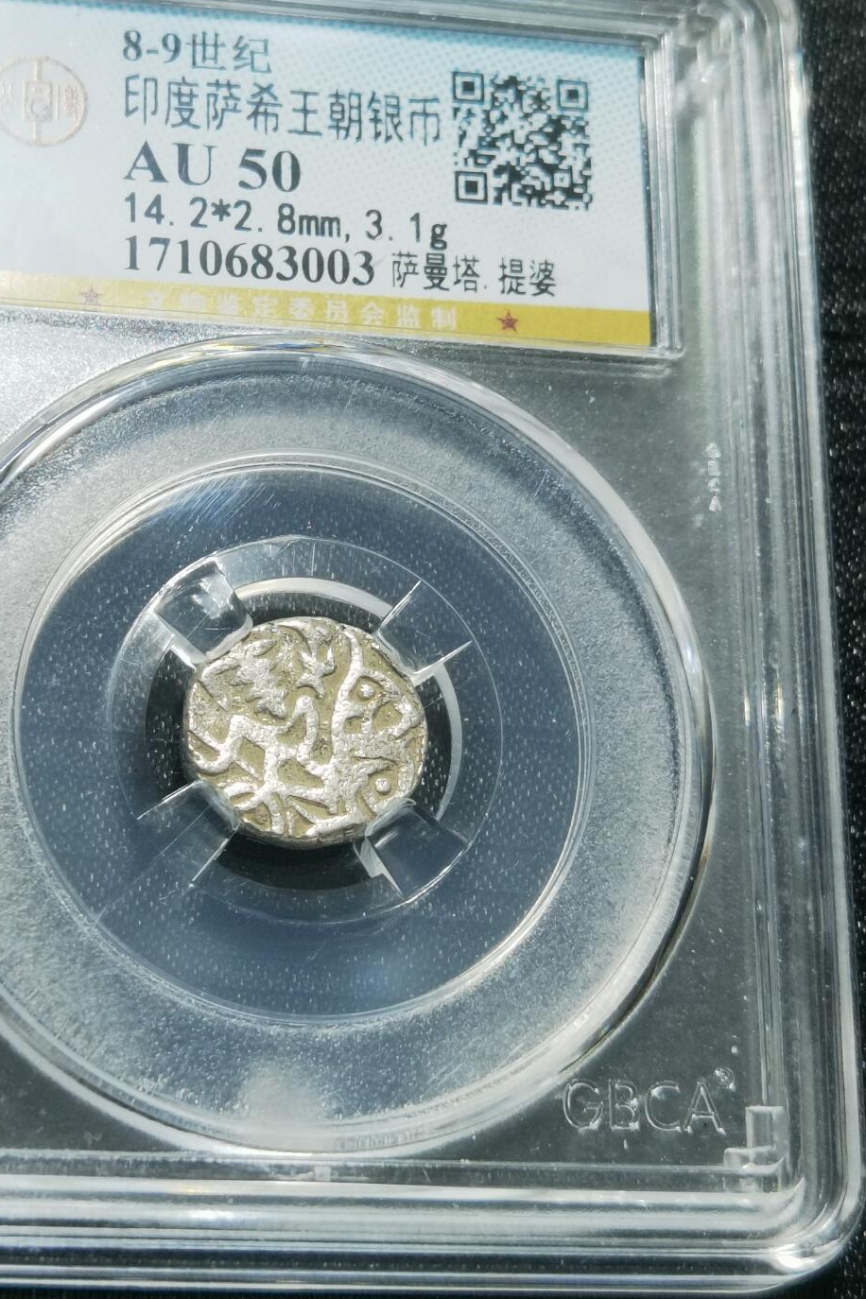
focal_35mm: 79
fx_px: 2850
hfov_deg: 17.2
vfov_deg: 25.7
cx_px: 296
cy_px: 591
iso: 100
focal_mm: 6.67
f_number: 1.9
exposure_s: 1/100
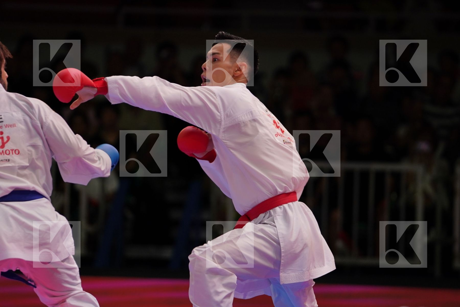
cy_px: 154
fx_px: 3795
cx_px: 230
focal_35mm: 297
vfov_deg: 4.6
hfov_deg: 6.9
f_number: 2.8
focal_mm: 198
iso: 640
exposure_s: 1/1000
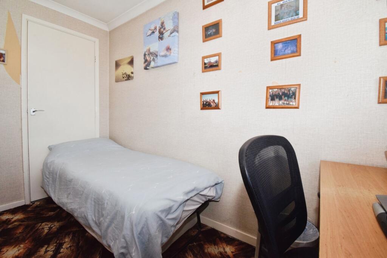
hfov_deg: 100.4
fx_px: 161
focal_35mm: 15
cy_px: 129
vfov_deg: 77.3
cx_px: 194
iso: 1000
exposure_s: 1/60
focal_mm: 10
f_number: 18
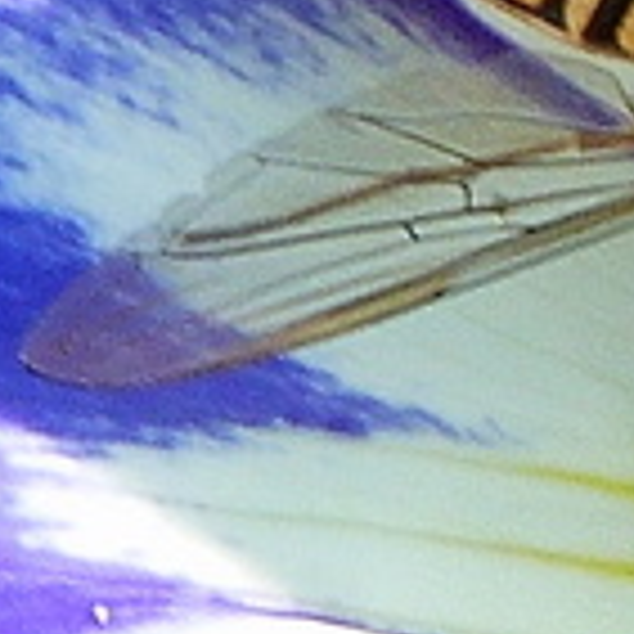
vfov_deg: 0.5
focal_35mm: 3203
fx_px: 66370
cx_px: 1021
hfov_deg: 0.5
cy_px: 20
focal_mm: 108
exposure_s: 1/160
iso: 80
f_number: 5.2
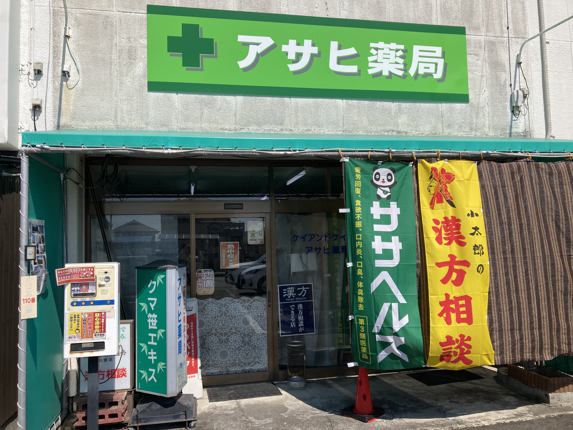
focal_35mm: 28
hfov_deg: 63.4
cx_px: 286
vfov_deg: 49.7
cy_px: 215
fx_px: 463
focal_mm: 3.99
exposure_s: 1/3040
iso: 25
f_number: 1.8
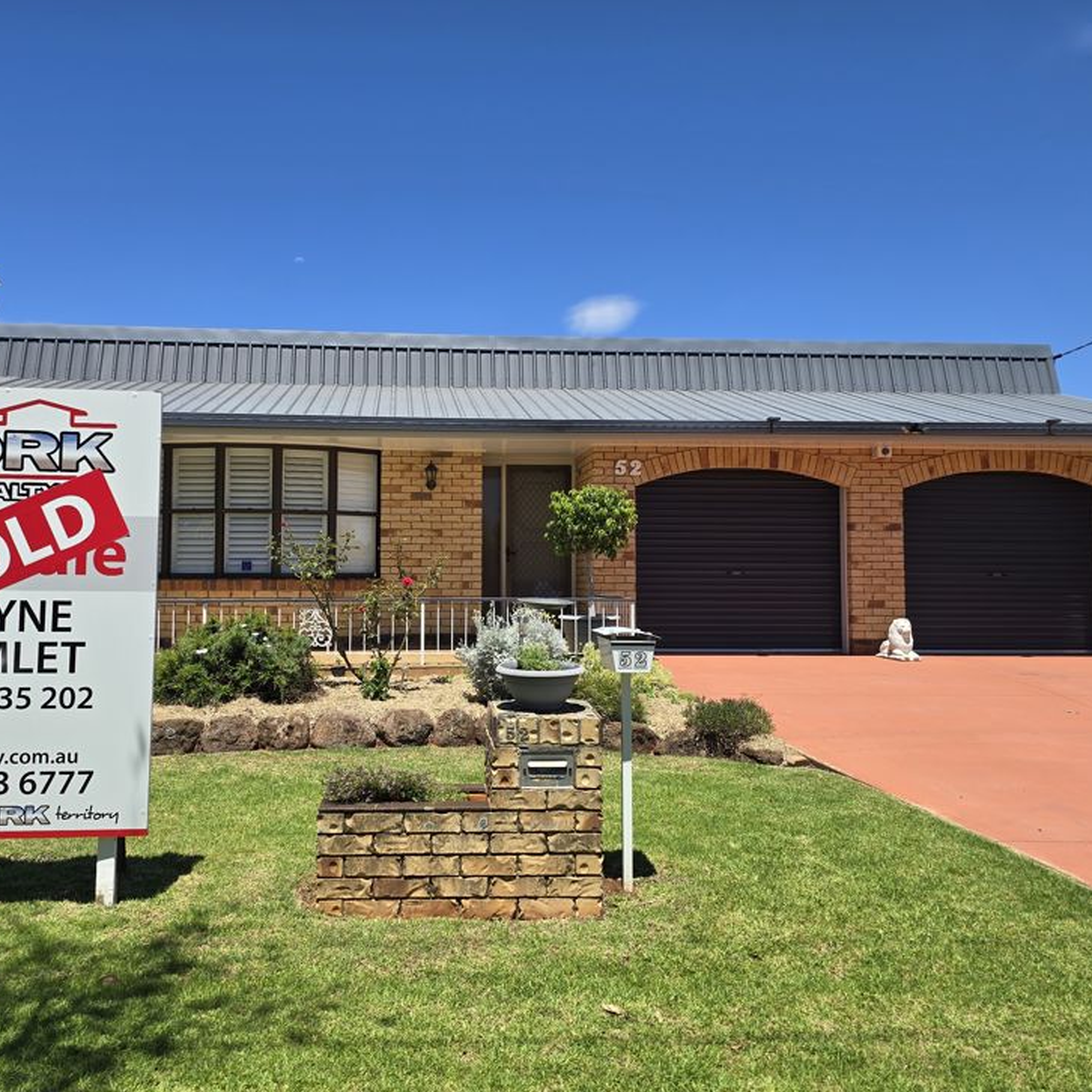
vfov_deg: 57.3
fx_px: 999
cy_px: 551
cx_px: 492
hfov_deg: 57.2
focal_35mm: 28
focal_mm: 6.3
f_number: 1.7
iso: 12
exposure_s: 1/883
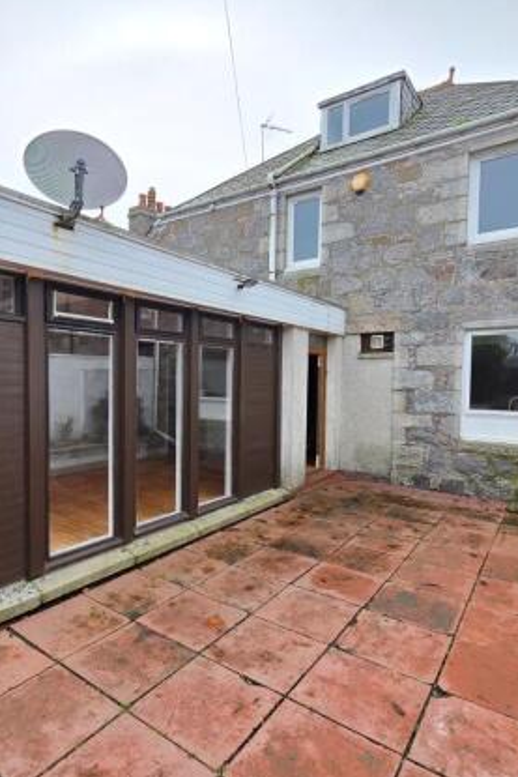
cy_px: 390
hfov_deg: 64.2
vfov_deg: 86.9
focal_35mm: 19
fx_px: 410
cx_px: 214
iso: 50
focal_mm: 2.2
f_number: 2.2
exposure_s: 1/220
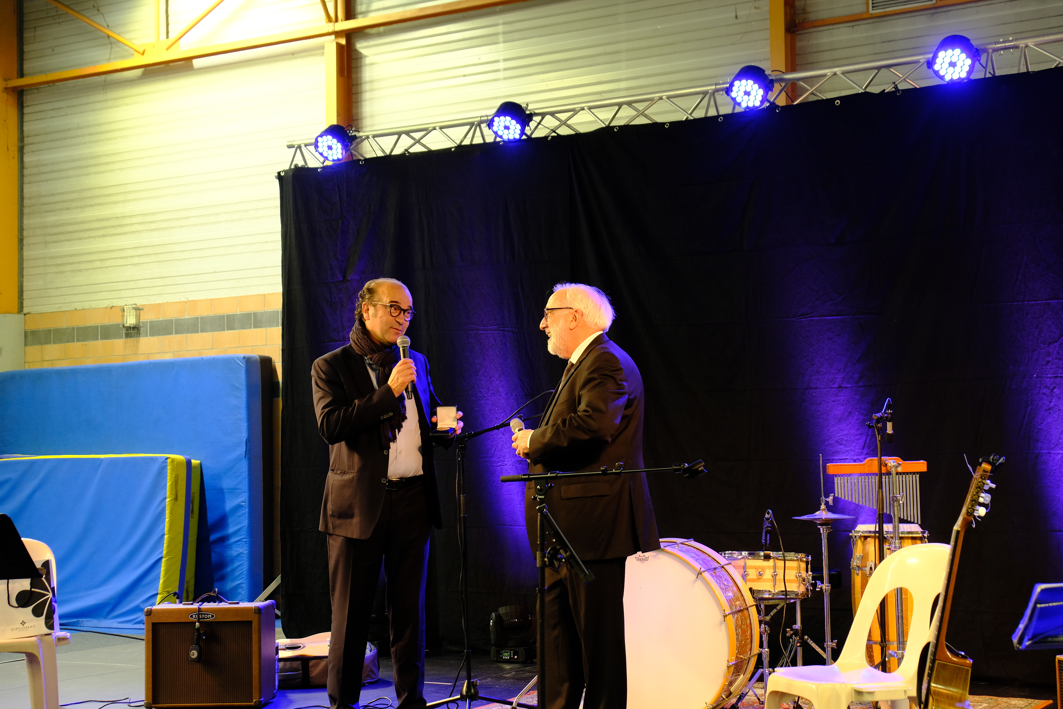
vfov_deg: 26.0
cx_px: 532
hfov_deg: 38.2
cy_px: 354
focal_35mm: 52
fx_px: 1535
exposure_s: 1/42
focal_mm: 34.5
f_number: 5
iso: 800
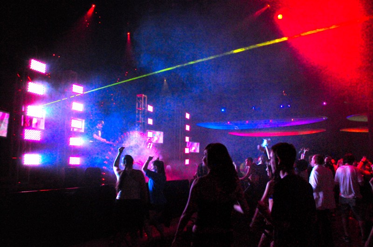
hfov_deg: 67.5
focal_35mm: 27
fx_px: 279
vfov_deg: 47.8
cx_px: 186
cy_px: 124
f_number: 7.1
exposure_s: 1/60
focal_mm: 18
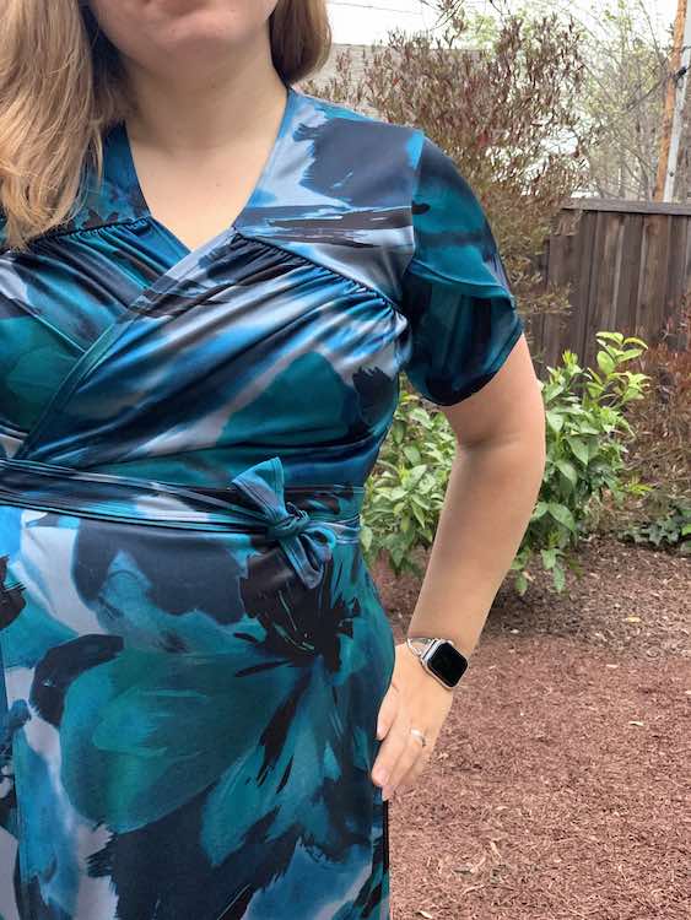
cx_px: 346
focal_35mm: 52
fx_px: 1383
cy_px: 460
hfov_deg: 28.0
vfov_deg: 36.8
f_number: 2.4
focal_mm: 6
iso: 100
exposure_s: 1/122
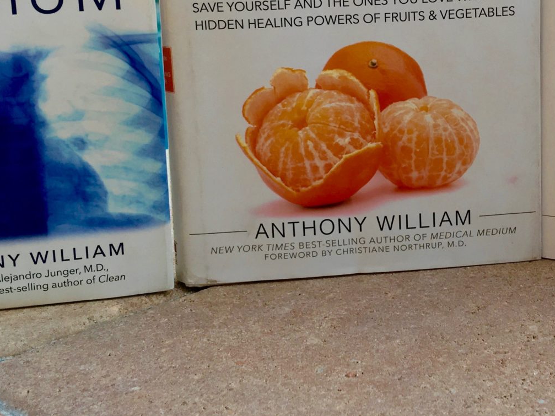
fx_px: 946
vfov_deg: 24.3
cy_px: 70
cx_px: 385
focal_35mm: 59
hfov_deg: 32.3
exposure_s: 1/120
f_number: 2.2
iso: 25
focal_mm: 4.15
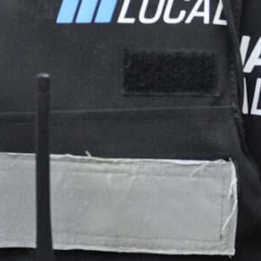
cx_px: 159
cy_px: 120
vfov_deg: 13.2
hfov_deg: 13.2
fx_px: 1126
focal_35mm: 132
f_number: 6.3
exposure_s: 1/800
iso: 2000
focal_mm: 30
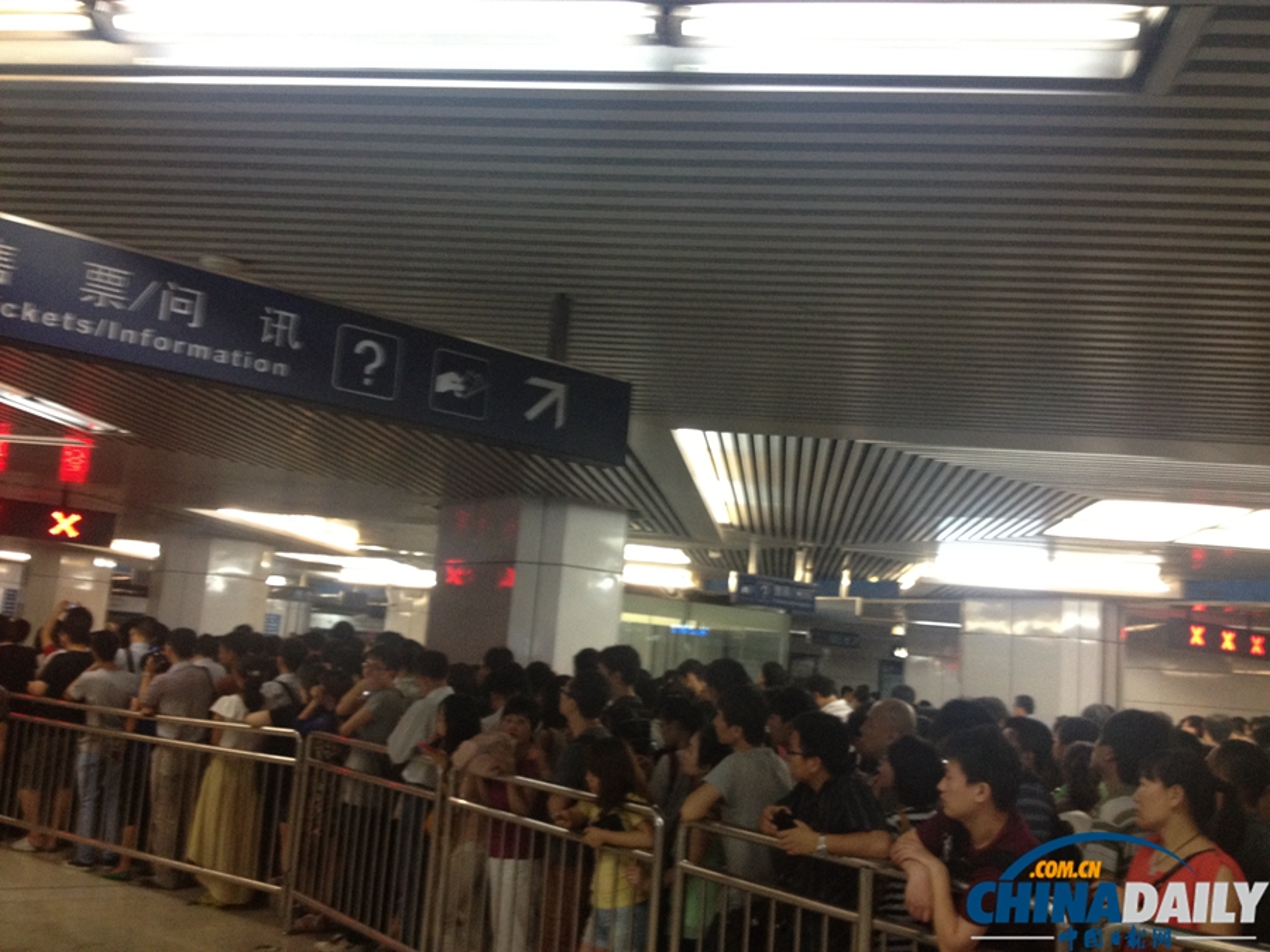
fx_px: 1284
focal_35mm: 35
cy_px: 476
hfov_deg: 52.6
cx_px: 635
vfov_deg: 40.7
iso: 200
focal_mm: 4.28
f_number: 2.4
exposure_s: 1/20
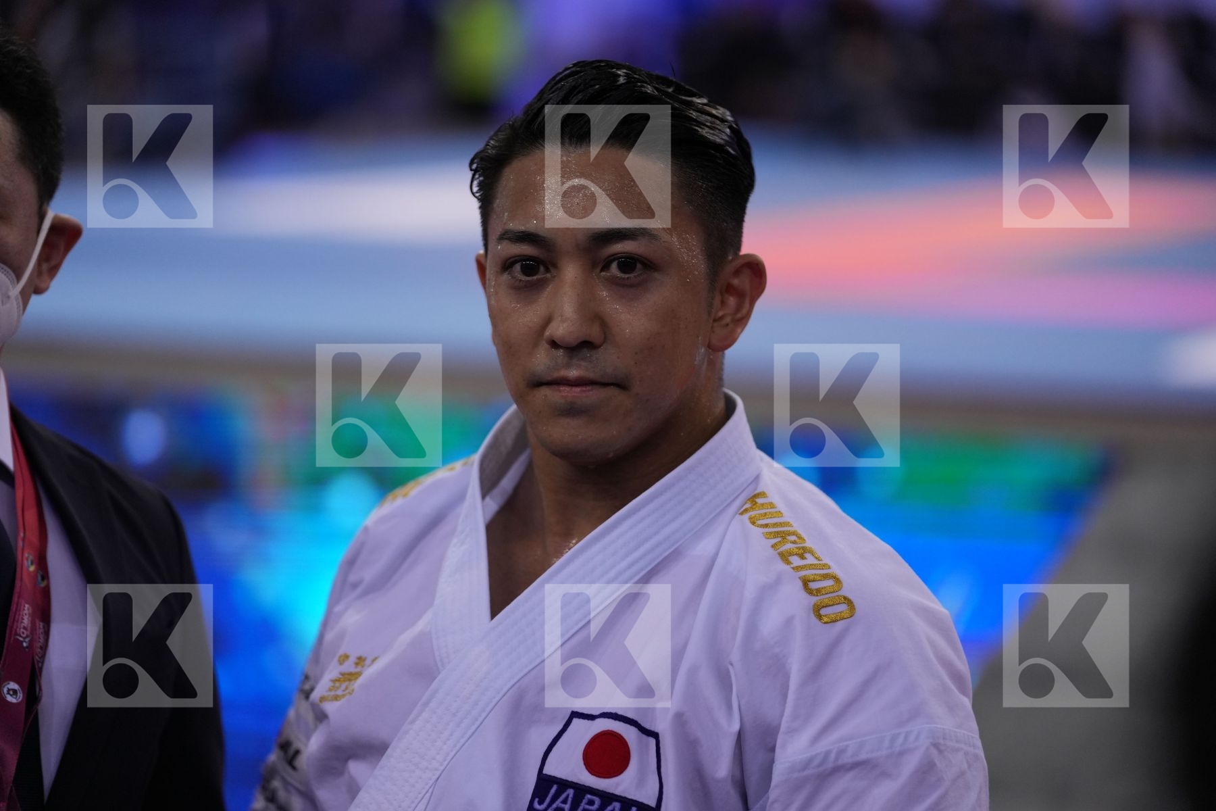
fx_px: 4357
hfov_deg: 15.9
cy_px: 406
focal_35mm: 129
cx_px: 608
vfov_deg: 10.6
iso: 1600
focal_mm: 129
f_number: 2.8
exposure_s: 1/1000
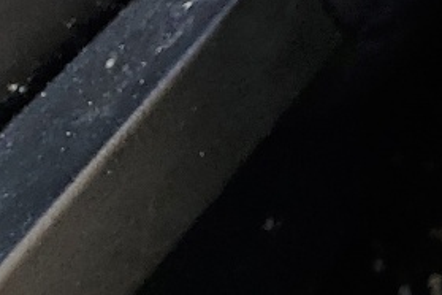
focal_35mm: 155
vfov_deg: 7.6
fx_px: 1903
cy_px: -631
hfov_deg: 11.1
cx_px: 1063
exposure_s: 1/400
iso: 50
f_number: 1.5
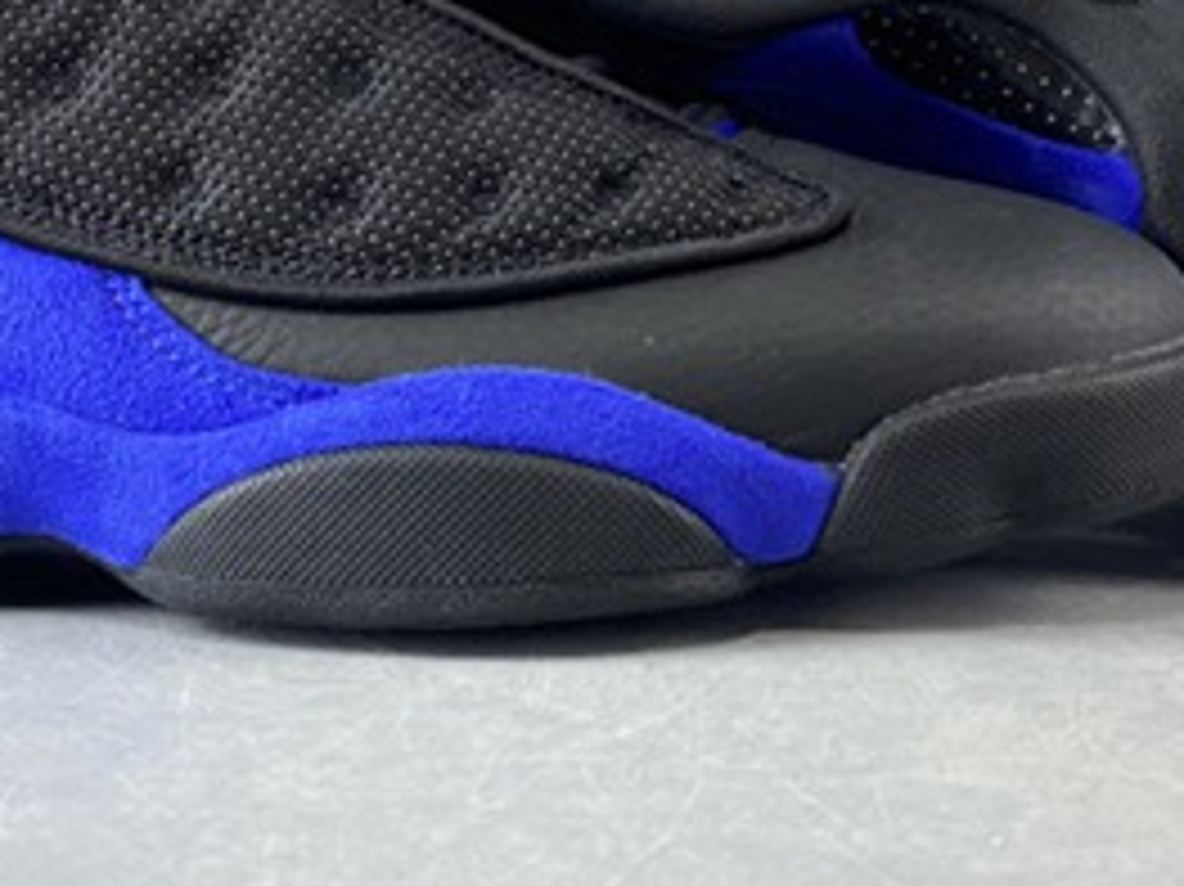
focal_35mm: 79
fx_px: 2701
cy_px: 49
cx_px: 545
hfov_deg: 24.7
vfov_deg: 18.3
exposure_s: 1/50
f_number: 1.8
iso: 80
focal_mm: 4.25
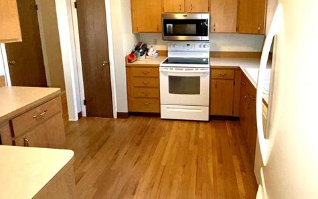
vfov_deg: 56.6
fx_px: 173
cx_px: 193
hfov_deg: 83.9
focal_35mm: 20
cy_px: 49
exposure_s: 1/60
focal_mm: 2.22
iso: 125
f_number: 2.2
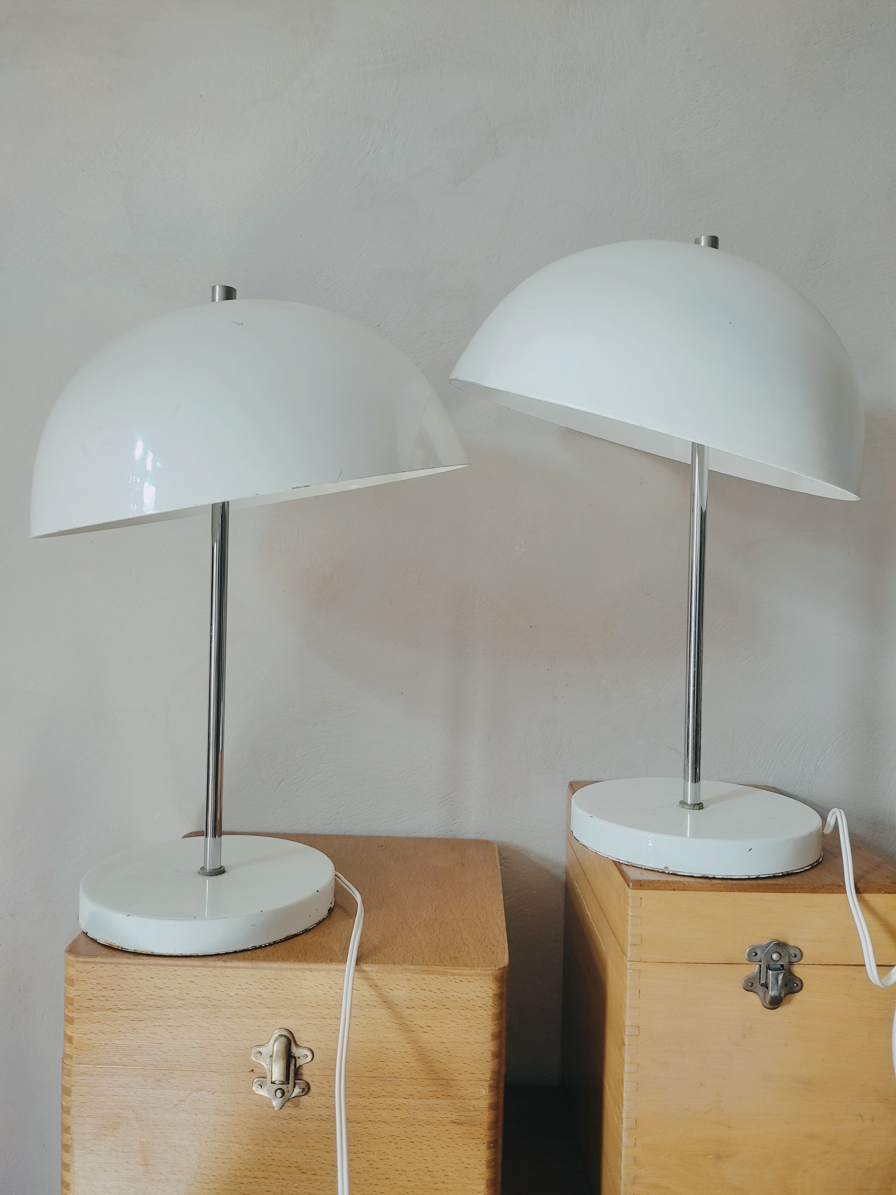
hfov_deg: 53.1
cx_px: 448
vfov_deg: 67.3
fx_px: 897
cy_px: 598
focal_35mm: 26
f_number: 1.79
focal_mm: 4.74
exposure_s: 1/33
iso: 108
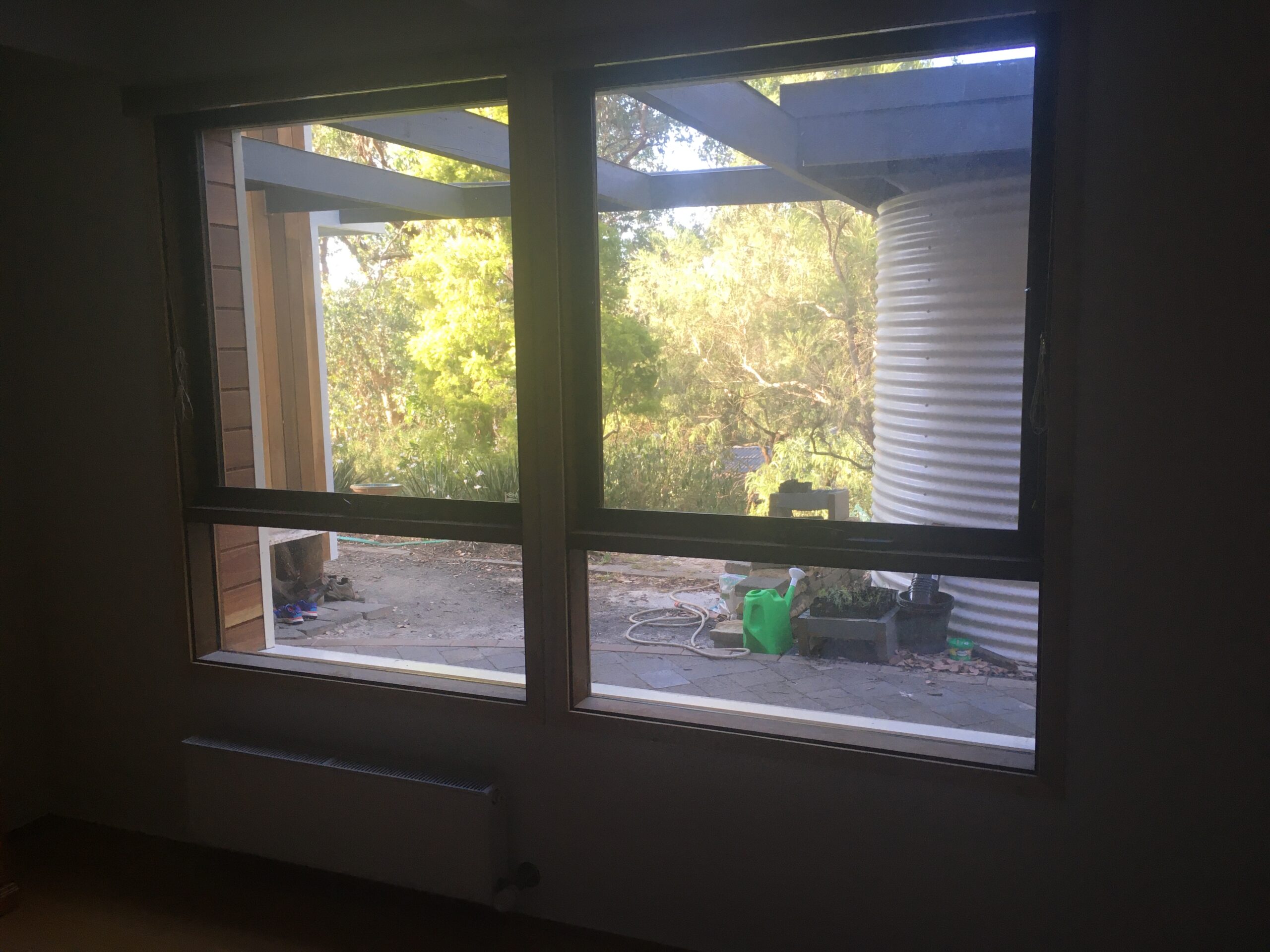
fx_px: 1064
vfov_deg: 48.2
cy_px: 476
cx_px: 635
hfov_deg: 61.7
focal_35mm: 29
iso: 32
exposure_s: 1/33
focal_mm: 4.15
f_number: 2.2
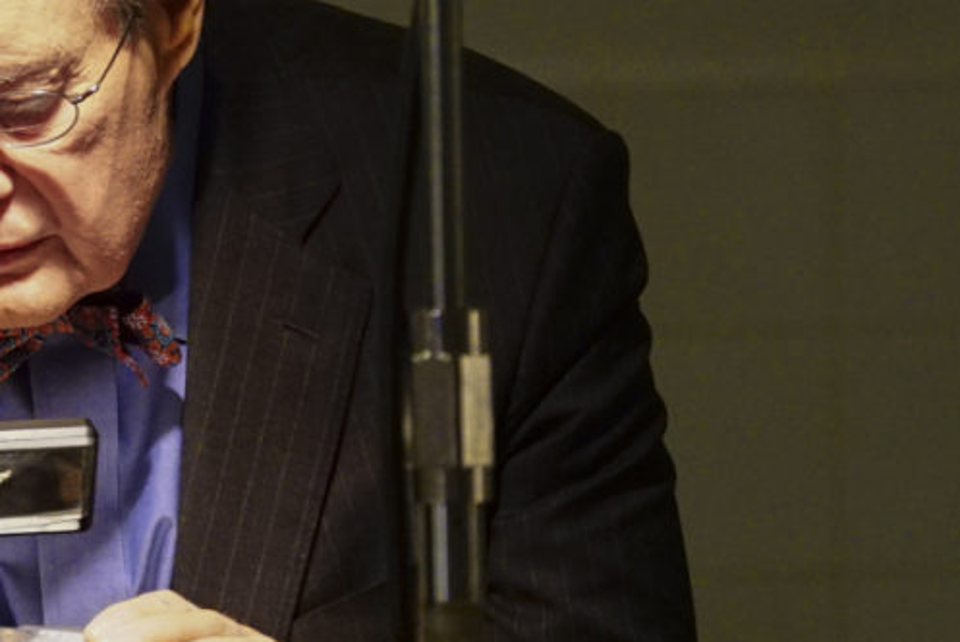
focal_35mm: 527
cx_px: 15
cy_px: 244
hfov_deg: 3.9
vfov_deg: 2.6
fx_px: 14061
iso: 6400
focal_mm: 171
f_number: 5
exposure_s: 1/125
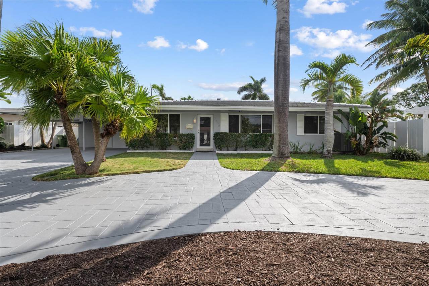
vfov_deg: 73.7
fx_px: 191
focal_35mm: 16
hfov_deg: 96.7
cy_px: 143
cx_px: 214
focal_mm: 16
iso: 250
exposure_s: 1/320
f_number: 7.1
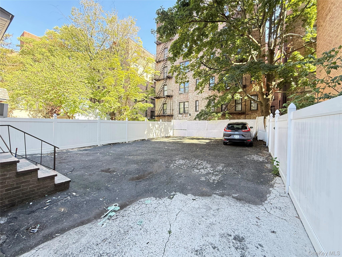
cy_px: 128
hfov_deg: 102.1
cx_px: 171
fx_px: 138
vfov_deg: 85.7
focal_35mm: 14
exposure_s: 1/99
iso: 200
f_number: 2.2
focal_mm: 2.22
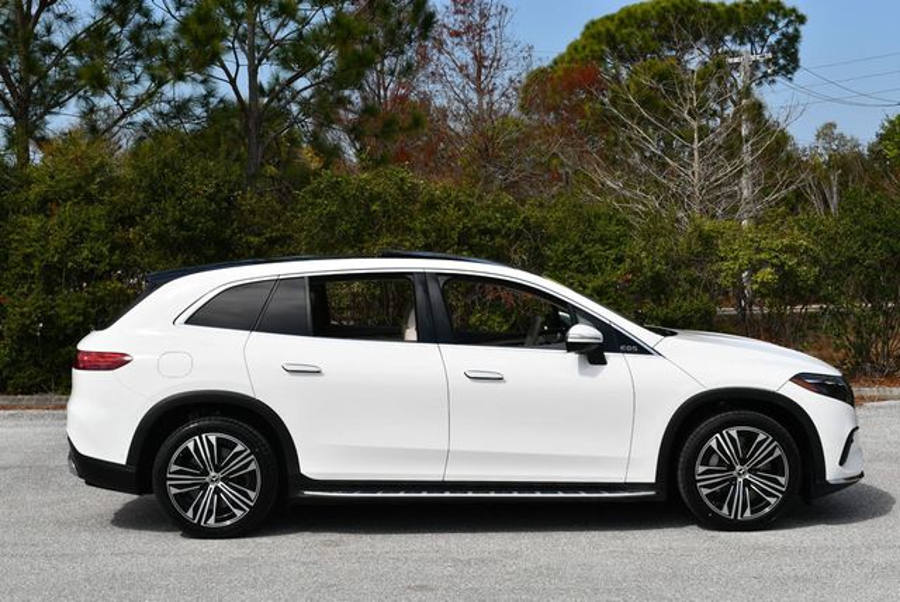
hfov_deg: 31.4
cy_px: 301
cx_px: 450
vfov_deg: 21.3
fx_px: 1601
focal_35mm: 64
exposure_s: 1/320
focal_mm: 32
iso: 100
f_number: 9
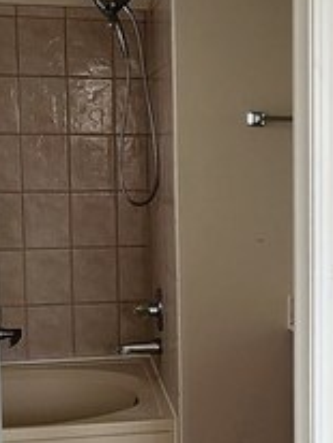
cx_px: 350
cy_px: 256
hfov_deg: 20.8
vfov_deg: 28.5
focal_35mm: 68
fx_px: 870
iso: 80
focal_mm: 2.2
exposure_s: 1/120
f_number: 2.2
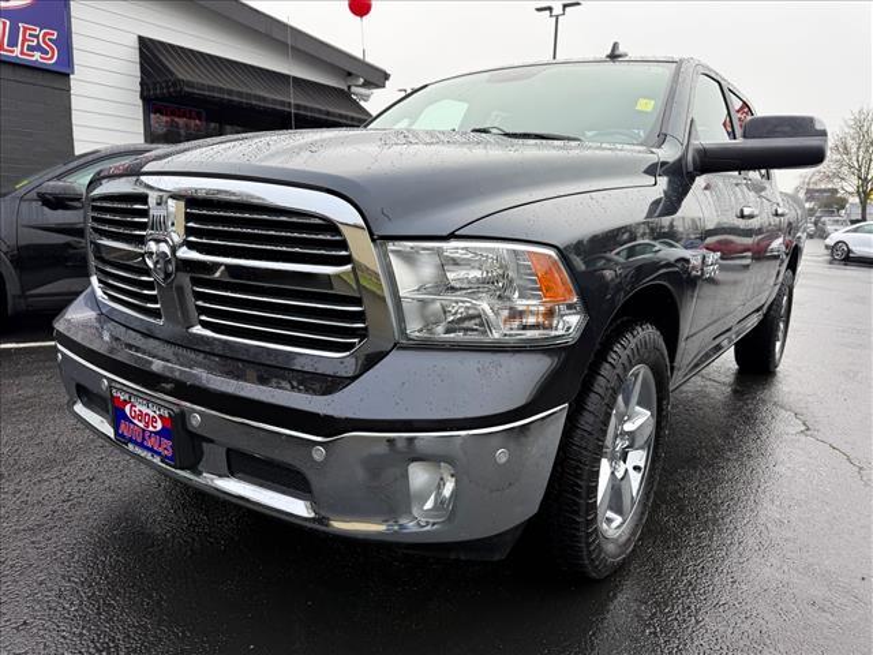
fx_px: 605
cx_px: 436
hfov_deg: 71.6
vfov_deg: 56.8
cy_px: 328
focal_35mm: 24
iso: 80
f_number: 1.78
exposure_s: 1/543
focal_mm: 6.76
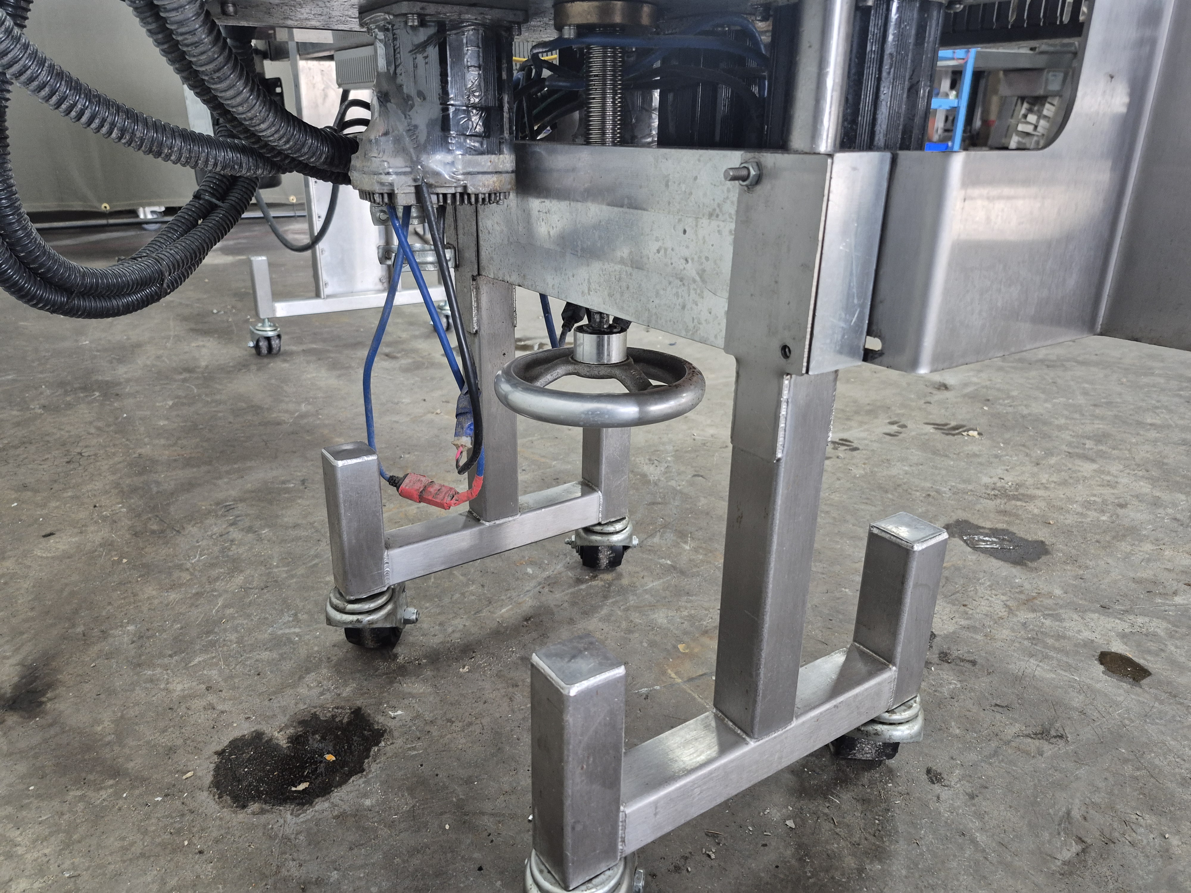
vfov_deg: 58.9
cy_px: 446
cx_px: 596
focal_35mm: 23
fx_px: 791
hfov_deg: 73.9
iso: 400
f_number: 1.8
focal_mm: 5.4
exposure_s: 1/120
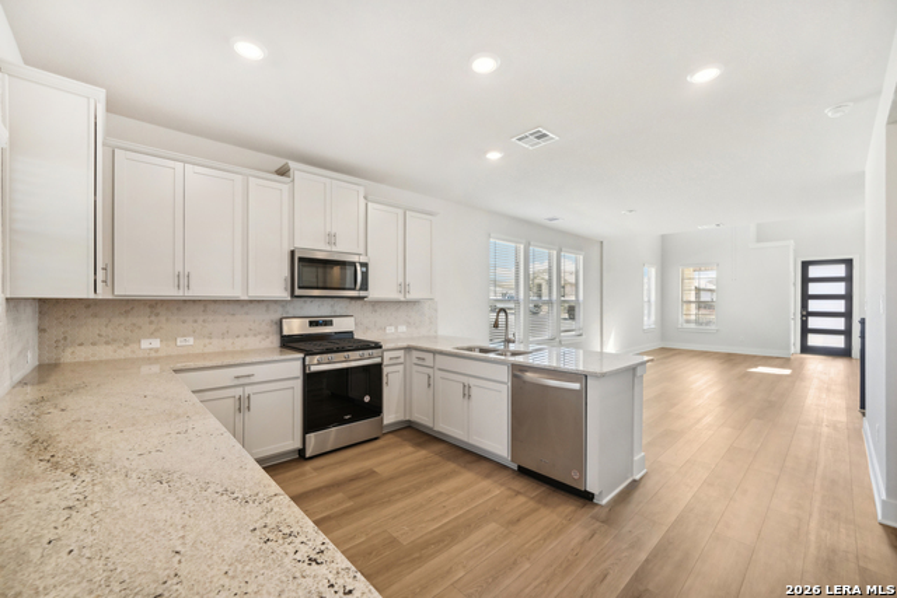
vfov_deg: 81.2
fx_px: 349
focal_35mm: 14
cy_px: 299
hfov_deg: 104.2
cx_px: 448
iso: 800
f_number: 8
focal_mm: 14
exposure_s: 1/20
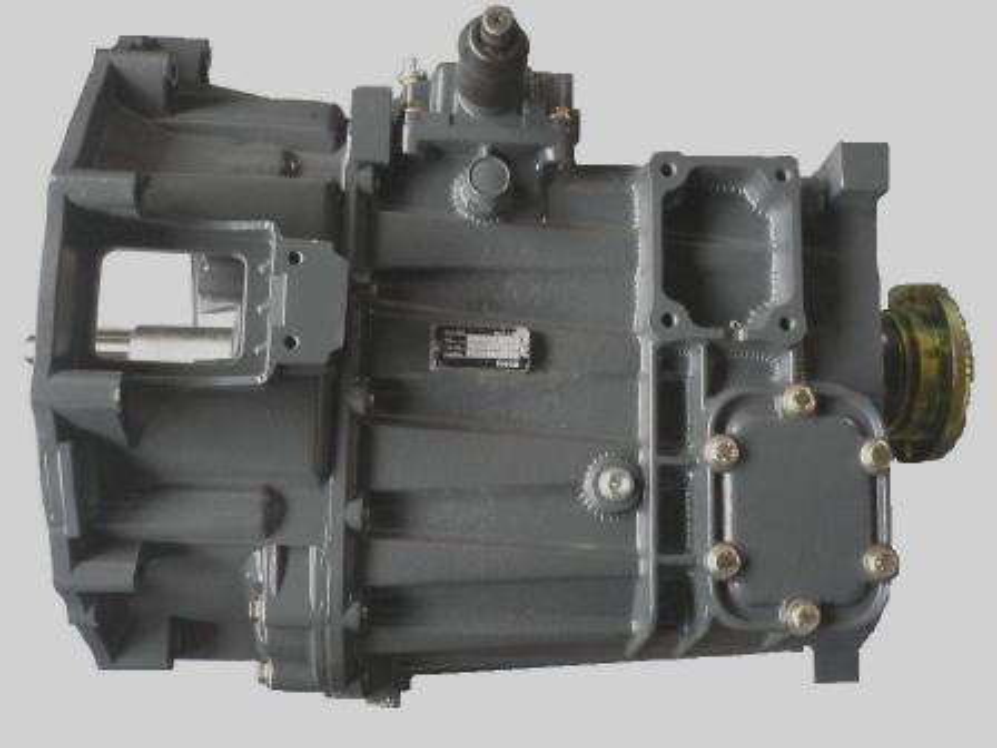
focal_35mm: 35
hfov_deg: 52.6
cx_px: 498
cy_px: 374
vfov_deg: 40.7
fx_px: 1008
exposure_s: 1/8
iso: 200
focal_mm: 5.8
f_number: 2.8
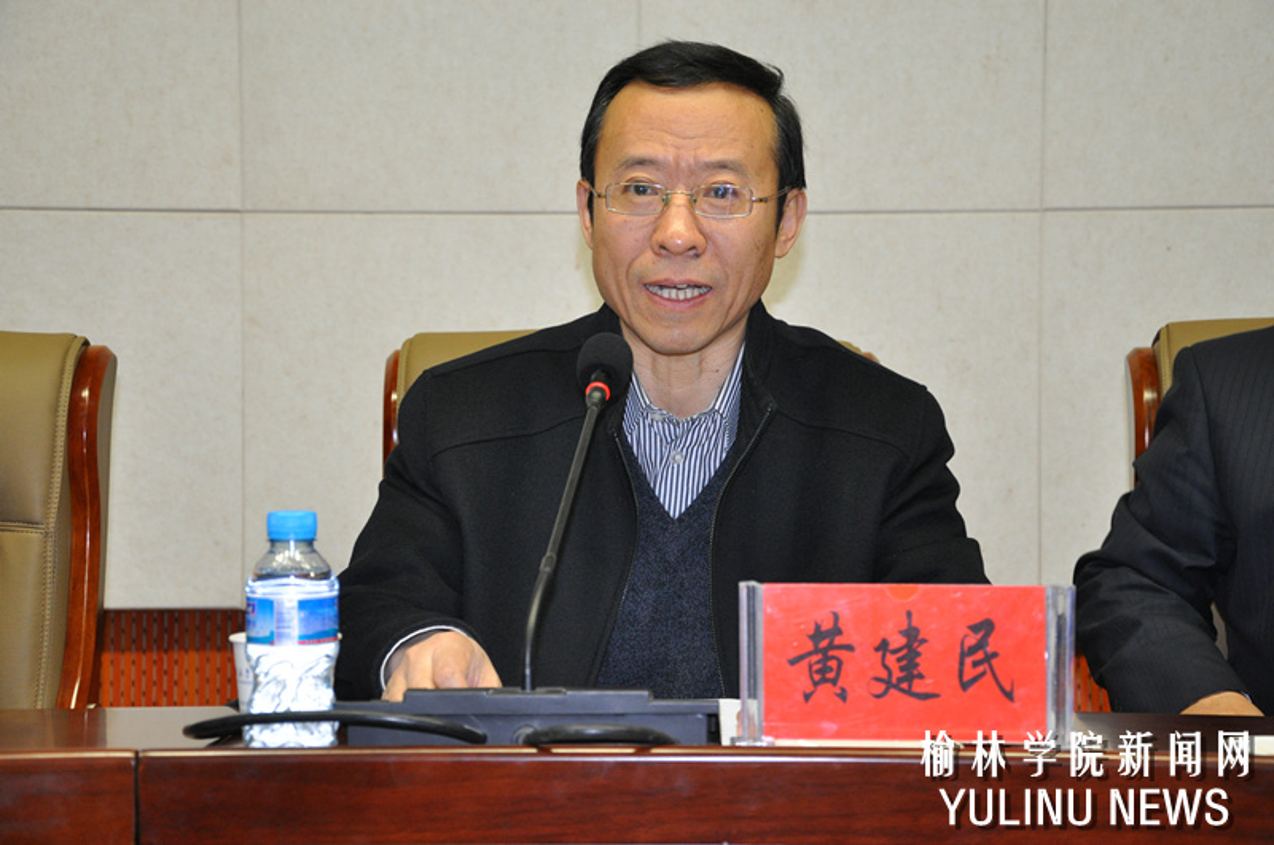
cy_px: 422
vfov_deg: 18.1
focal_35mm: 75
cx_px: 637
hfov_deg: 27.0
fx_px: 2650
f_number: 5
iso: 800
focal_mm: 50
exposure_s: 1/60
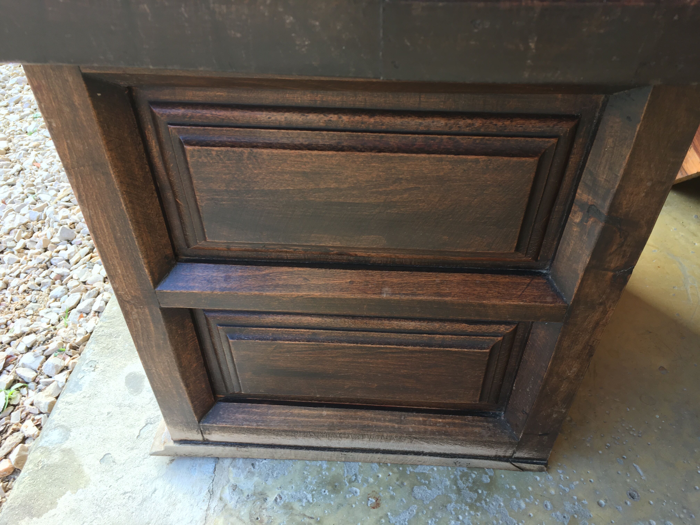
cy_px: 262
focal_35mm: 29
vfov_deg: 48.2
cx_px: 350
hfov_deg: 61.7
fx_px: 586
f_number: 2.2
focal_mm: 4.15
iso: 25
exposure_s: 1/50
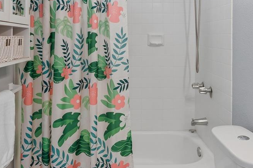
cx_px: 118
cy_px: 46
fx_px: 239
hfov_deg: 55.8
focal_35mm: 34
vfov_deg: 38.0
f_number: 9
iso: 200
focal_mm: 14
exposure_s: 1/40
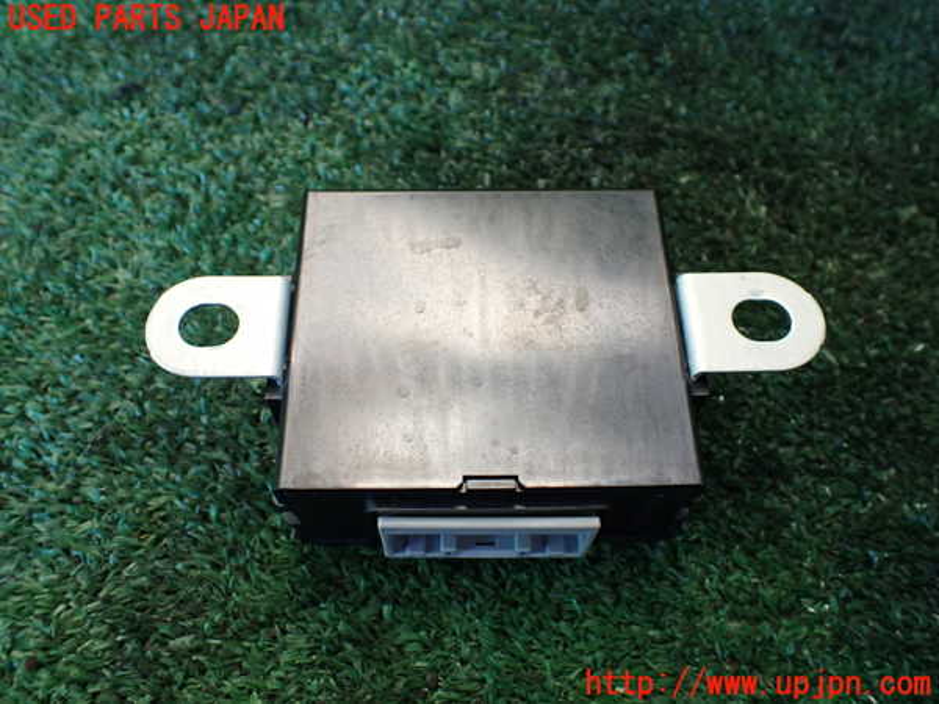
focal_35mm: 30
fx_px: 814
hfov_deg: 60.0
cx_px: 470
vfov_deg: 46.8
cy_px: 352
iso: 320
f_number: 2.3
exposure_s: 1/125
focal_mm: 5.4
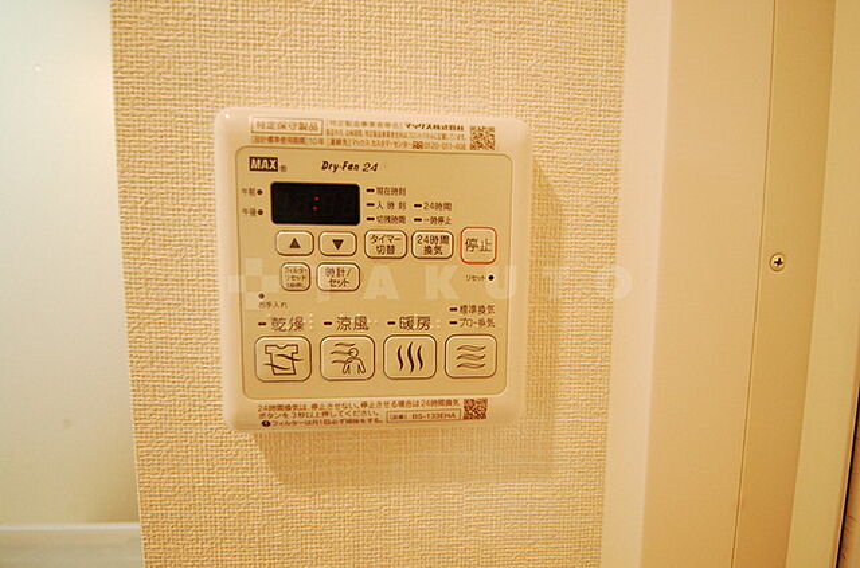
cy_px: 284
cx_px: 430
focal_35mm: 16
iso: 1600
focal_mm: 10.5
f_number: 4.8
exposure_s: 1/60
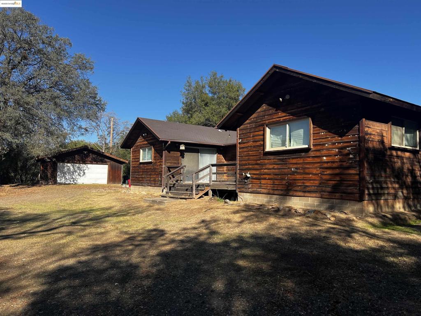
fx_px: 316
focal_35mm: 26
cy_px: 158
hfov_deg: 67.3
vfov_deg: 53.1
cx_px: 210
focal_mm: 5.7
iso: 50
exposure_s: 1/2513
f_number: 1.5
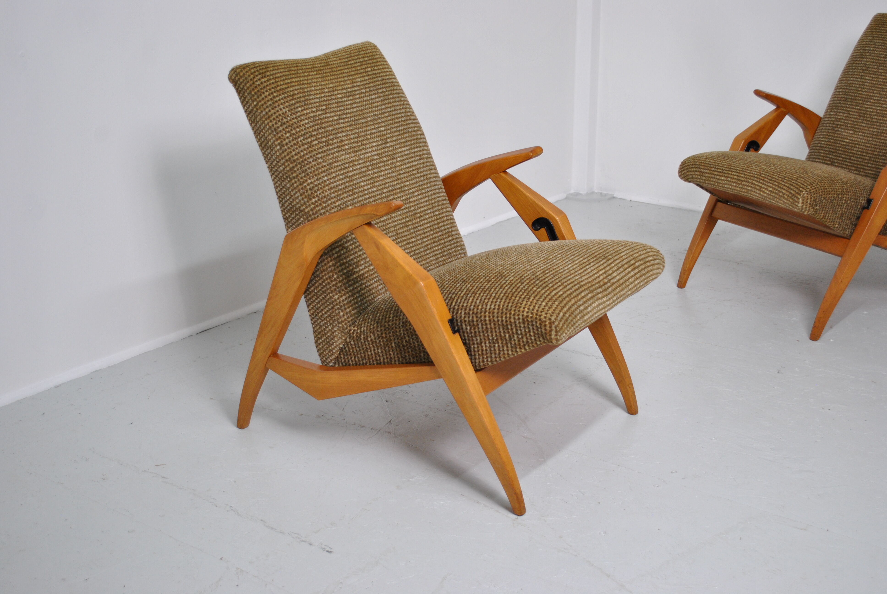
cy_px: 297
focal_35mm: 45
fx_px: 1110
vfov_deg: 29.9
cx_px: 444
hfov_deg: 43.6
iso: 400
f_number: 4.5
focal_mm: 30
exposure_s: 1/30
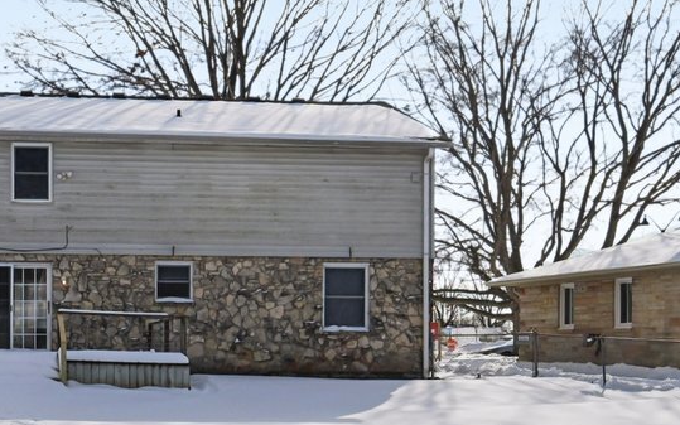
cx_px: 138
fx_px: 1149
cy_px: 356
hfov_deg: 32.1
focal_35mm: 62
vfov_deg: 20.7
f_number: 8
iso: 100
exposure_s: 1/1600
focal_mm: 16
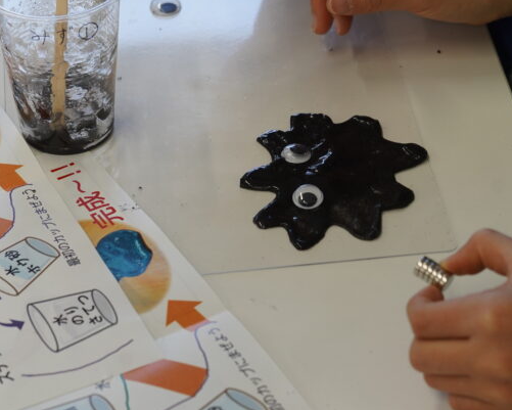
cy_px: 180
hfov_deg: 16.7
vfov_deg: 13.4
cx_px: 293
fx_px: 1743
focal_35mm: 115
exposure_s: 1/160
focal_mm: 60
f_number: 5.6
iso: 500
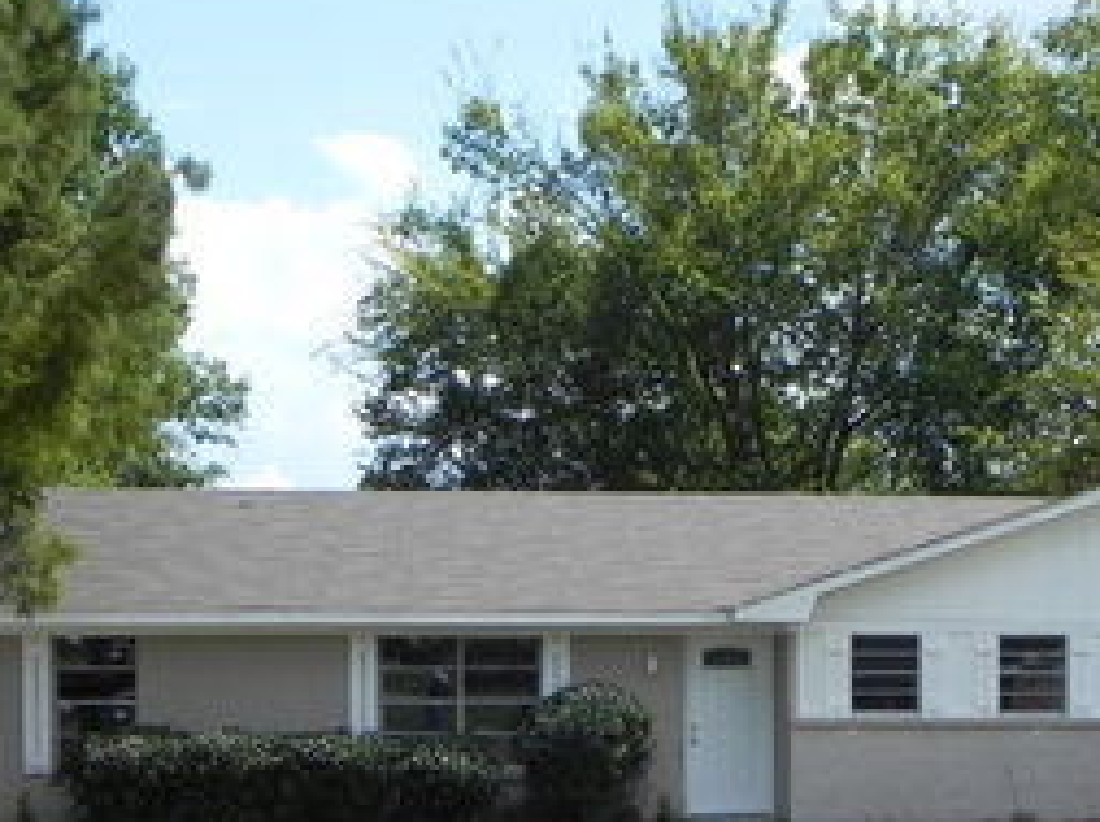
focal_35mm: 75
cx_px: 726
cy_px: 805
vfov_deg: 19.1
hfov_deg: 25.9
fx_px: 2380
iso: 160
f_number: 7.1
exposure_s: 1/396
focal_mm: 6.6
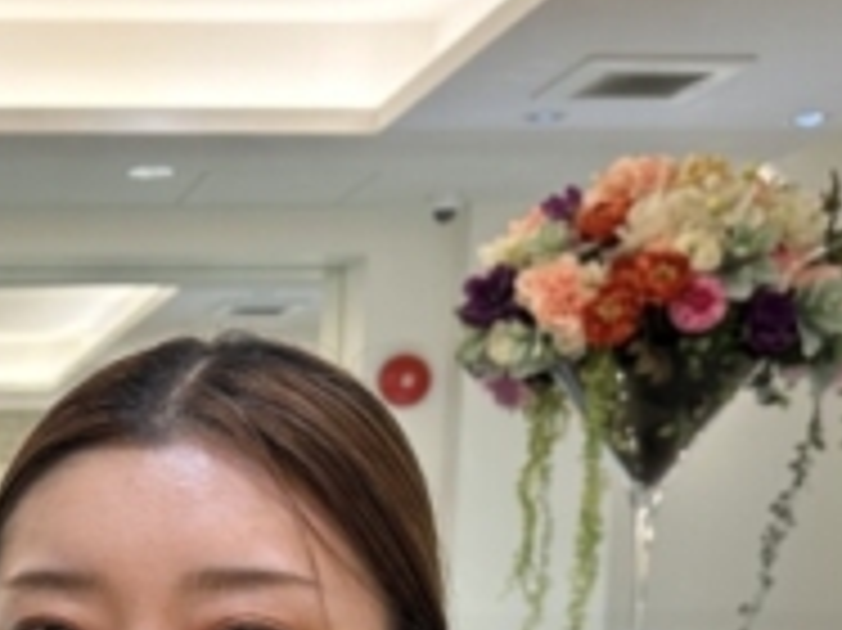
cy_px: 842
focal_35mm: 77
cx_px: -176
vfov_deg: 17.8
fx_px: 1872
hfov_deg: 23.2
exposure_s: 1/120
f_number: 1.78
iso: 125
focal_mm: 6.86
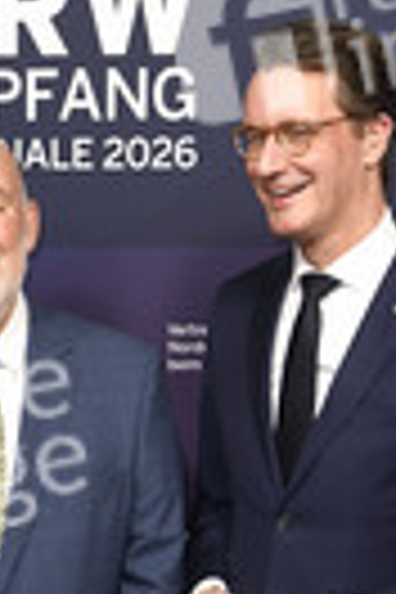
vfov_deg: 12.8
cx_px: -14
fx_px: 2590
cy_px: 693
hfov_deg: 8.7
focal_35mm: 157
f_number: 5
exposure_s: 1/200
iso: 800
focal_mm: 52
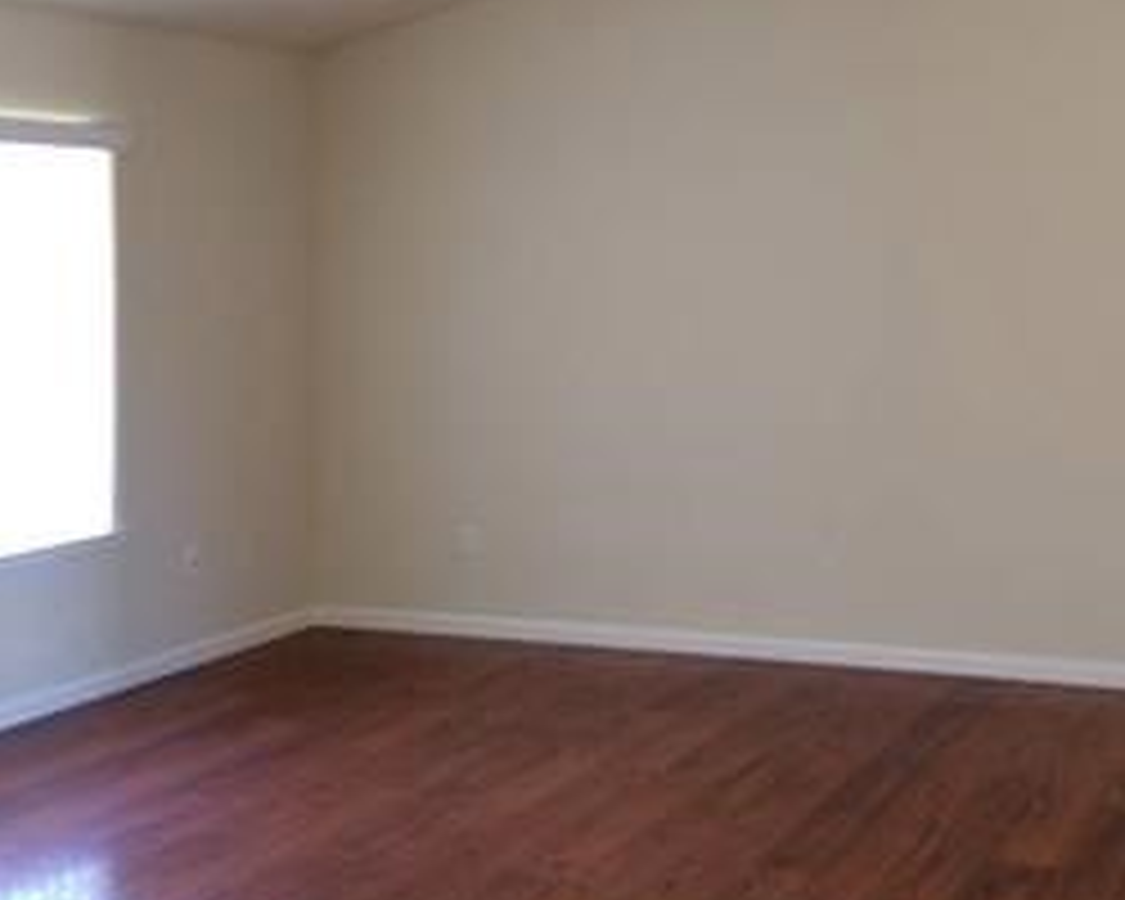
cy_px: 281
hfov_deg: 35.8
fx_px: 1698
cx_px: 850
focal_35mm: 51
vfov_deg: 29.4
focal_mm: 4.15
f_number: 2.2
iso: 100
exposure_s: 1/30
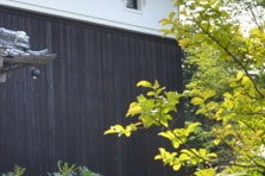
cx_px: -92
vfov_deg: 9.4
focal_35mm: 145
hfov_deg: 13.6
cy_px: 138
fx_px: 1066
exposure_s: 1/400
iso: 400
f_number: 5.6
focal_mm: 24
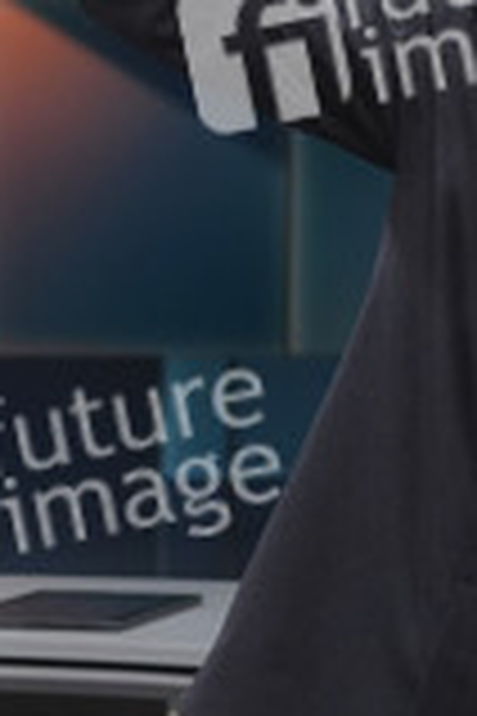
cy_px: 252
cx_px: 540
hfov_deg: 11.9
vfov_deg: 18.1
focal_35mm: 113
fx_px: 2246
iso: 640
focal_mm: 30
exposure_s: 1/320
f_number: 2.2
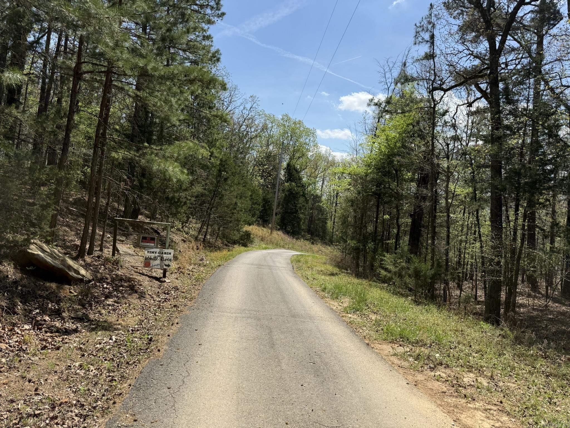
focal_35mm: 24
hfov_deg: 71.6
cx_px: 285
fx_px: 395
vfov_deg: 56.8
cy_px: 214
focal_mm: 6.76
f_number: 1.78
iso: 80
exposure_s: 1/4975
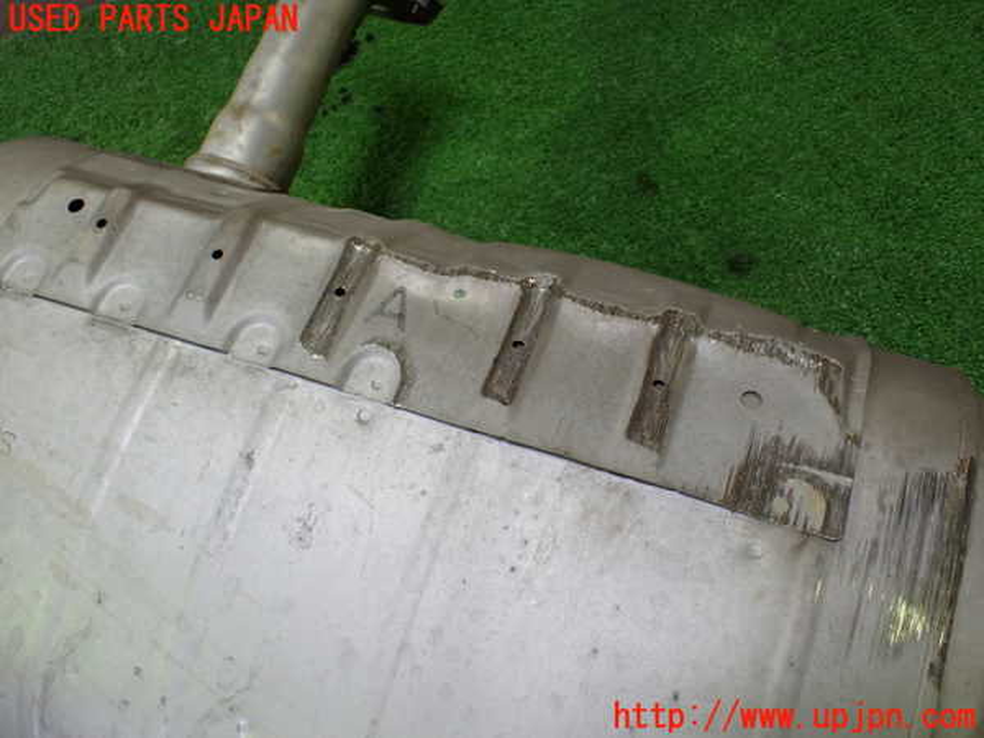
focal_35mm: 30
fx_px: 853
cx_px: 492
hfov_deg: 60.0
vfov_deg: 46.8
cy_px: 369
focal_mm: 5.4
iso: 500
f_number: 2.3
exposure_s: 1/125
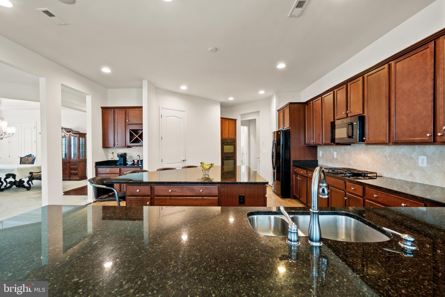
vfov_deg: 77.3
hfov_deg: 100.4
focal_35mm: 15
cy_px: 148
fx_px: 185
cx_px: 222
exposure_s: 4
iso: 100
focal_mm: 10
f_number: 8
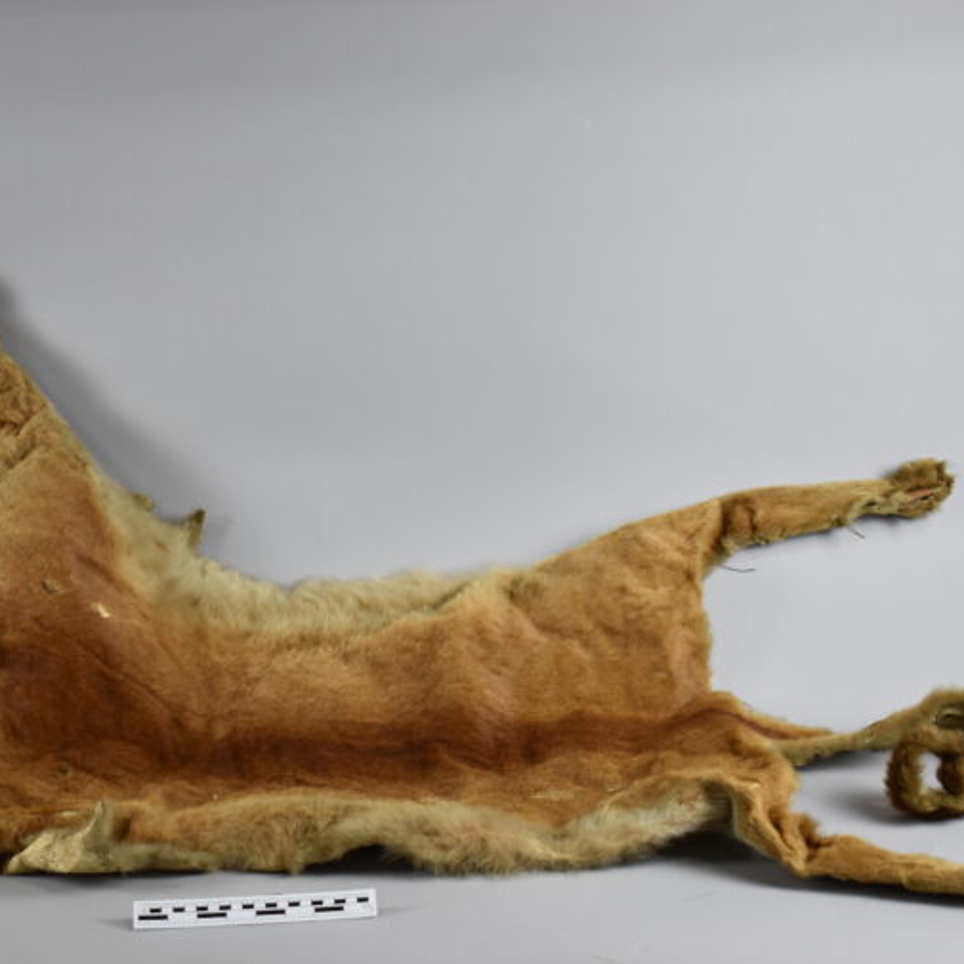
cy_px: 483
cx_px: 391
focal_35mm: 62
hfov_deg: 27.7
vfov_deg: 27.7
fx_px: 1953
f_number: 4.5
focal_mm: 32
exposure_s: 1/60
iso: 450
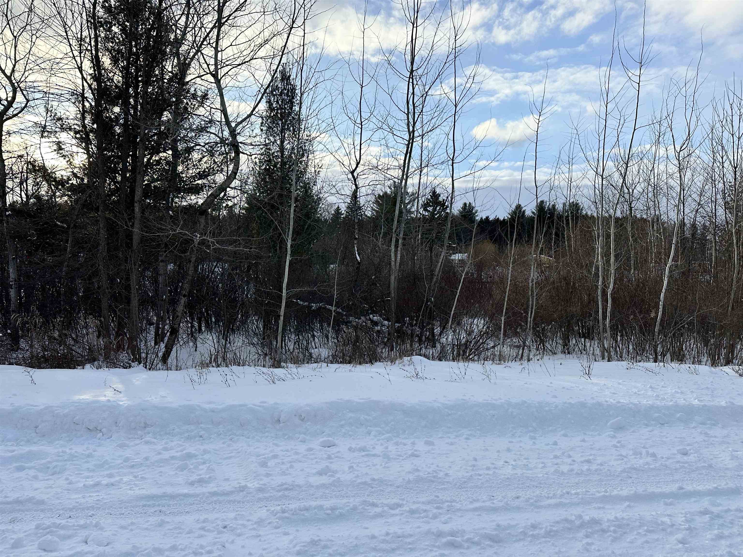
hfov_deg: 71.6
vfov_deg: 56.8
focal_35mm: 24
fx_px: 515
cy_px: 278
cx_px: 372
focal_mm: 6.86
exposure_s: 1/3155
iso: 80
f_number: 1.78
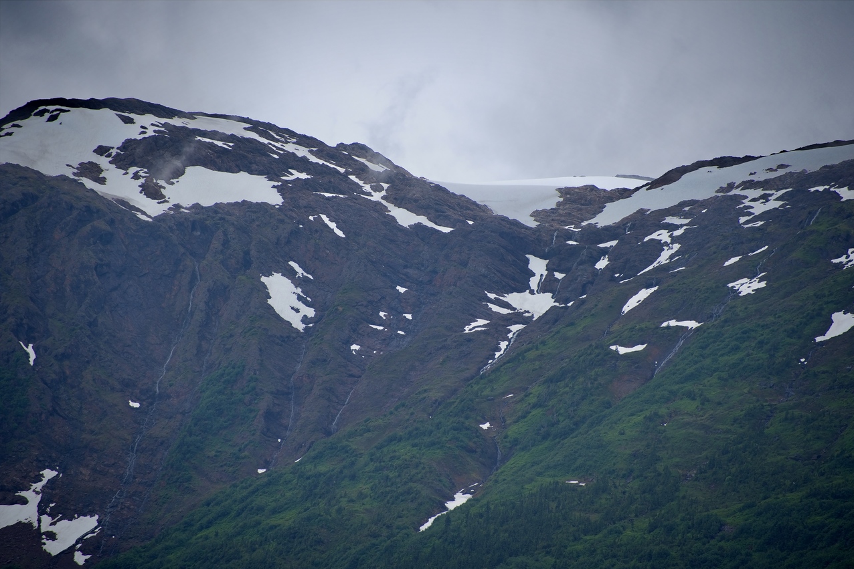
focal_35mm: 301
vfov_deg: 4.6
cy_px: 285
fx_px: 7141
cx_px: 428
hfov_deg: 6.8
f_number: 5.6
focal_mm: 300
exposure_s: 1/640
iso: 220
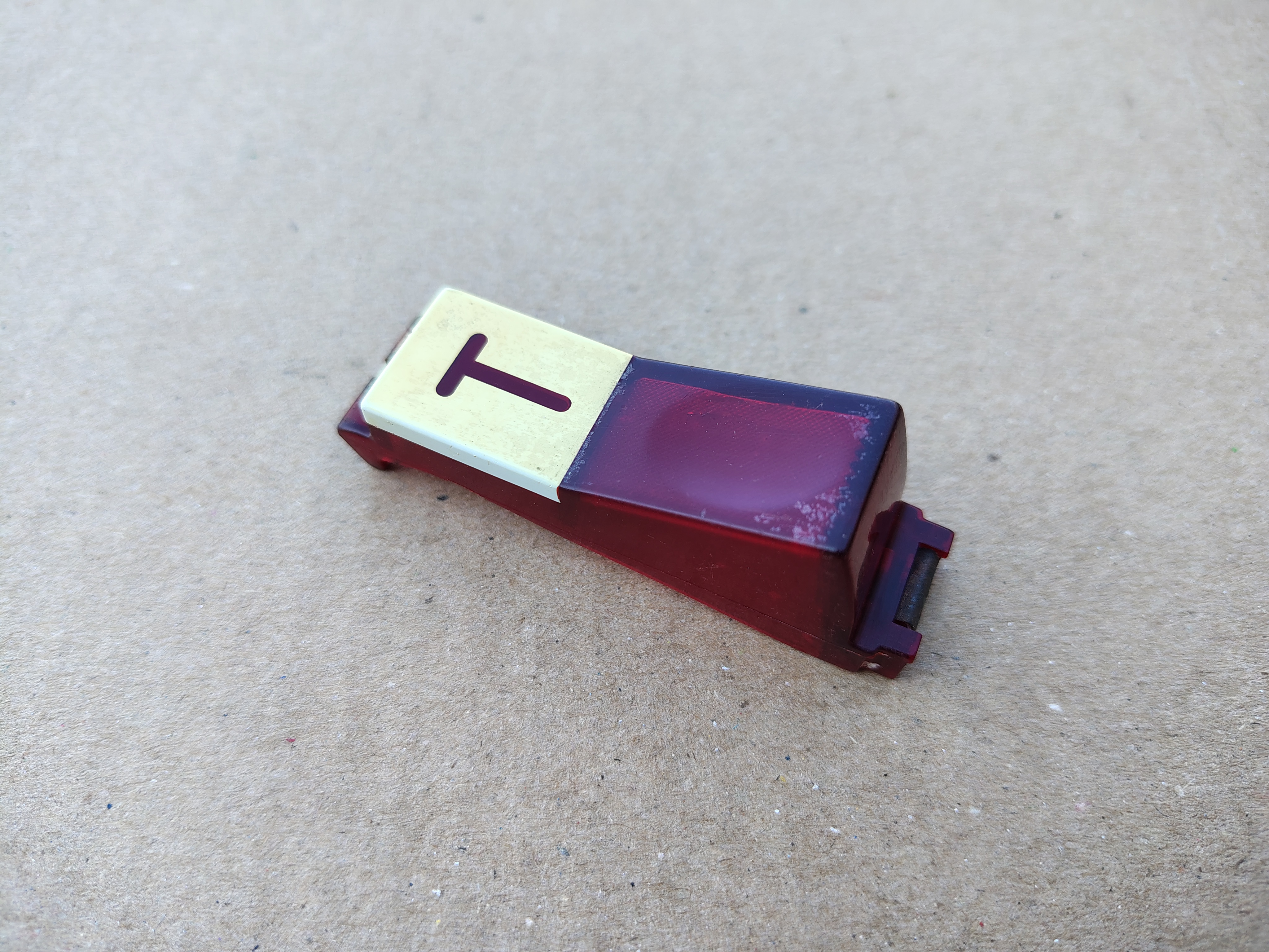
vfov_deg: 56.8
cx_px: 634
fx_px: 880
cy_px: 476
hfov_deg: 71.6
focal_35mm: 24
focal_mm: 5.56
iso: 100
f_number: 1.8
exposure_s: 1/217
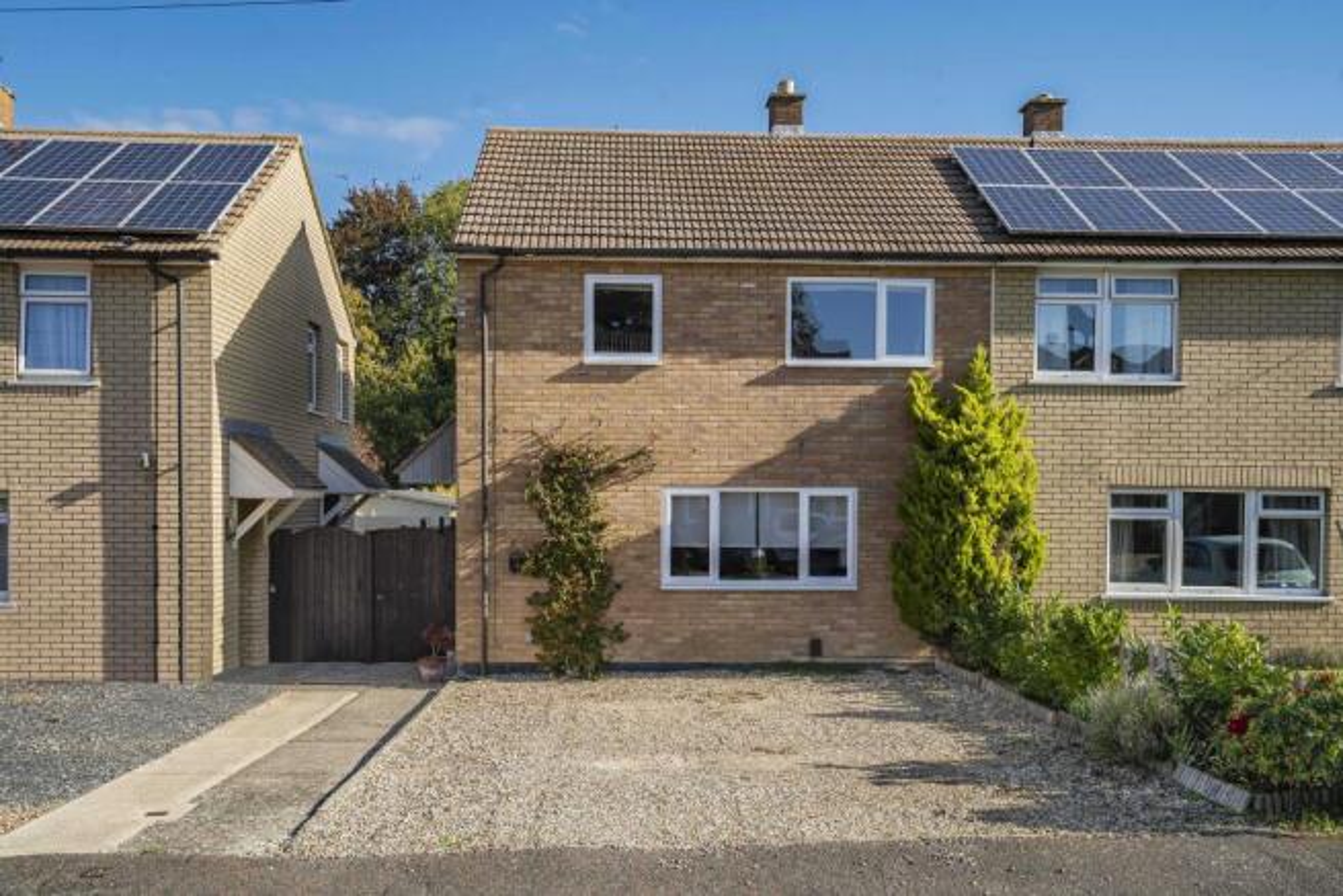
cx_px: 672
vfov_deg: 42.3
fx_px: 1157
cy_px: 448
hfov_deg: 60.3
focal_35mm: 31
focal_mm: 31
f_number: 8
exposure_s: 1/1000
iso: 500
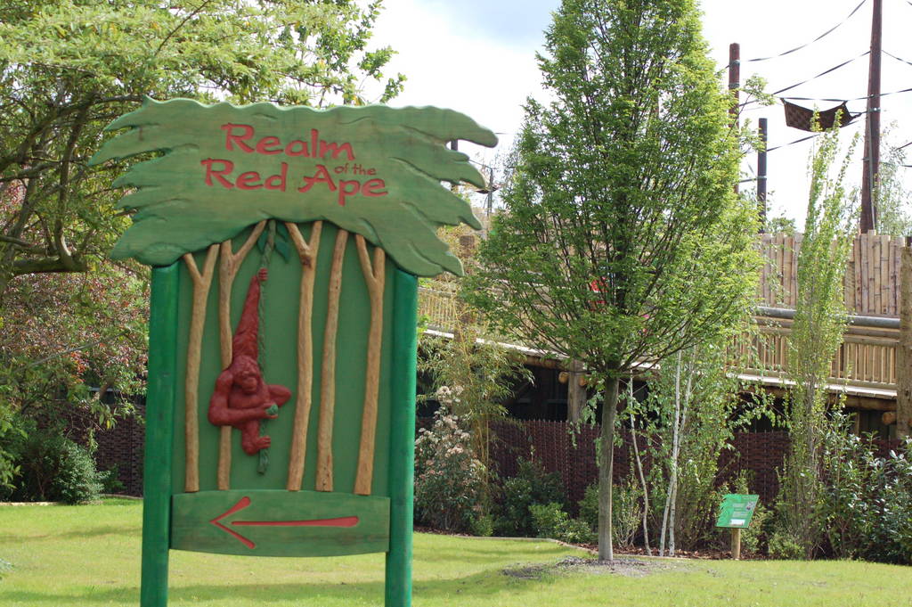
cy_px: 304
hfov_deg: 19.5
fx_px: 2658
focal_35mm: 105
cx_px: 456
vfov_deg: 13.0
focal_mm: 70
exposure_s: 1/800
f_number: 7.1
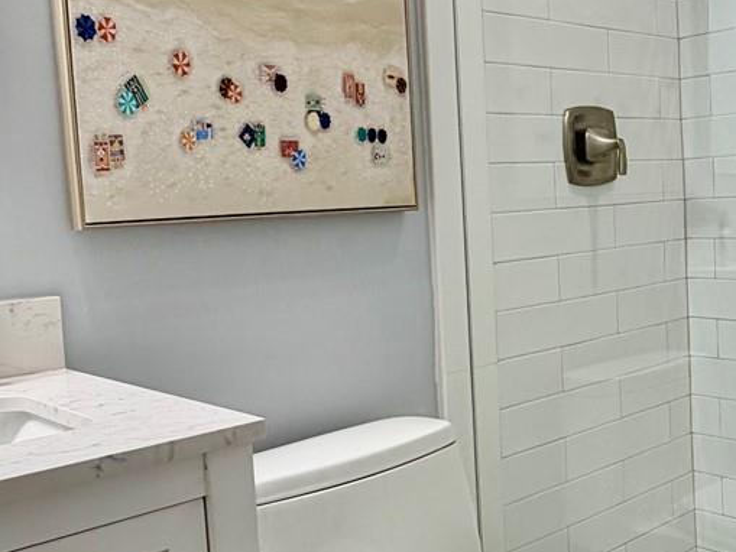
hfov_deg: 42.3
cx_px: 497
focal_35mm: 44
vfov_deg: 32.9
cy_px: 262
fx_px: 936
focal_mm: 2.22
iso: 125
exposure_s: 1/120
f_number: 2.2
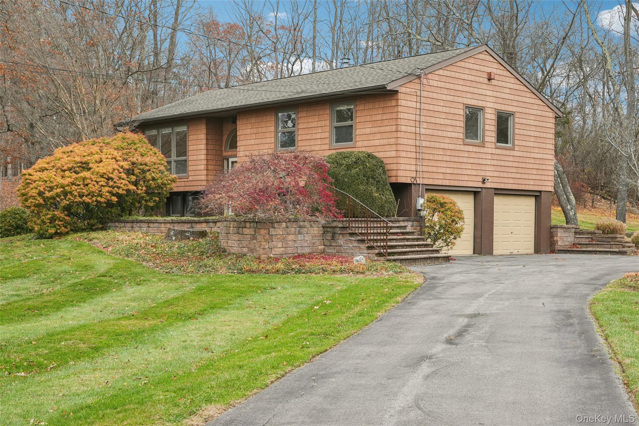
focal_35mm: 49
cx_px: 320
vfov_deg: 27.5
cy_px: 213
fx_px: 870
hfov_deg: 40.3
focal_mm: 33
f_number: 9
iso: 200
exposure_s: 1/50
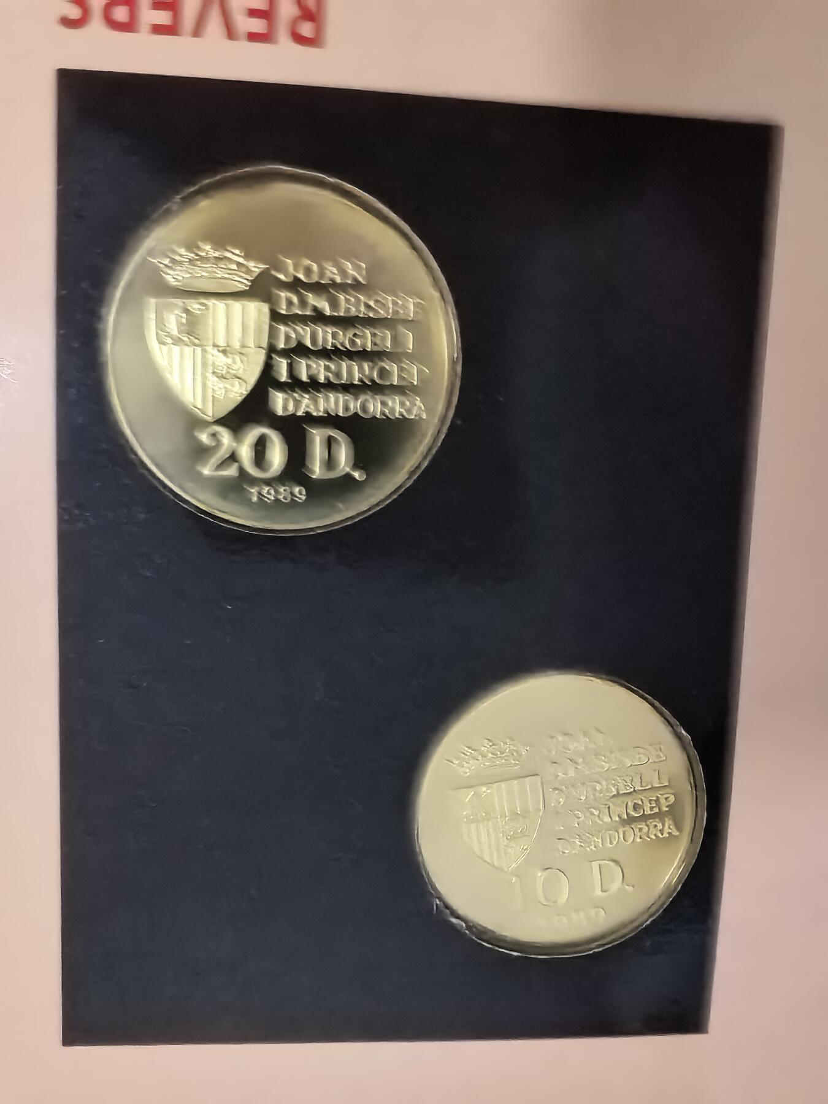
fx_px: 765
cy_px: 552
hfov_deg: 56.8
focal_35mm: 24
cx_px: 414
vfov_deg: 71.6
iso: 800
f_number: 2.2
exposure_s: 1/16.7
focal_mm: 1.68
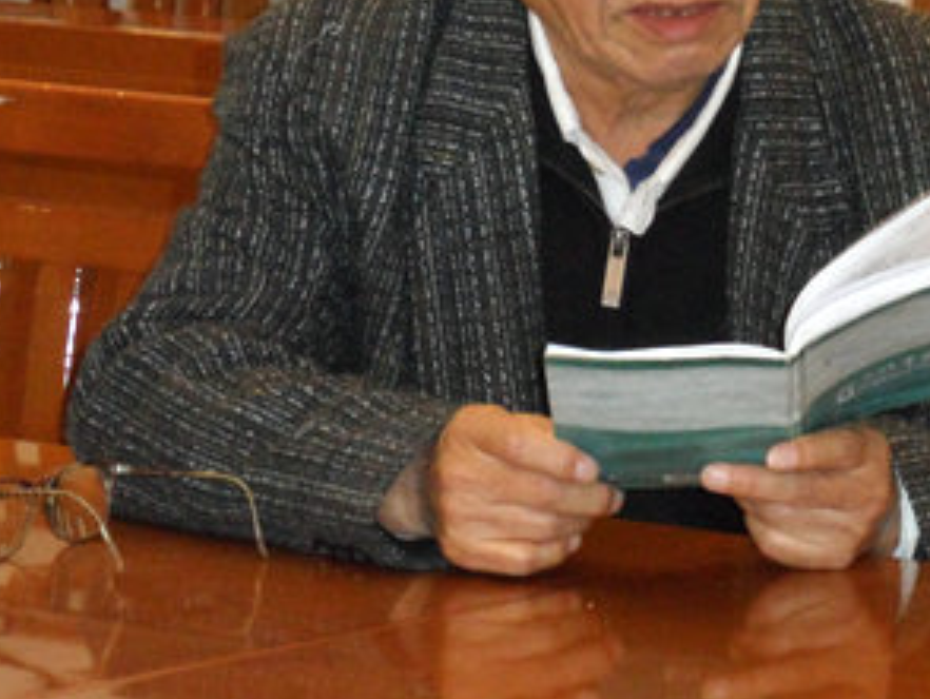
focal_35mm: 255
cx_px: 538
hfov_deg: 7.8
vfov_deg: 5.8
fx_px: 6856
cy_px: 179
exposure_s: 1/60
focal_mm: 24.6
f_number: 4.4
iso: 640
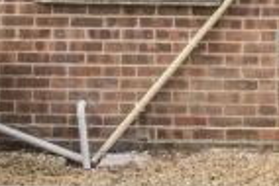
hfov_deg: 13.2
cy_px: -226
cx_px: 336
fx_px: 1171
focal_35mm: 151
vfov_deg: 8.5
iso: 400
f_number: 8
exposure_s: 1/250
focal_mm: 14
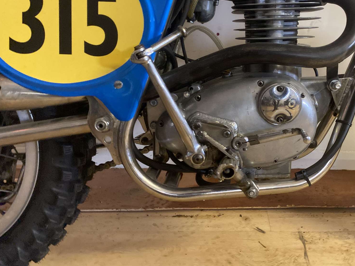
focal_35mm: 35
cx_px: 237
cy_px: 96
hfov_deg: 51.6
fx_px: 359
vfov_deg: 40.3
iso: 800
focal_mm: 4.25
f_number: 1.8
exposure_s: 1/25
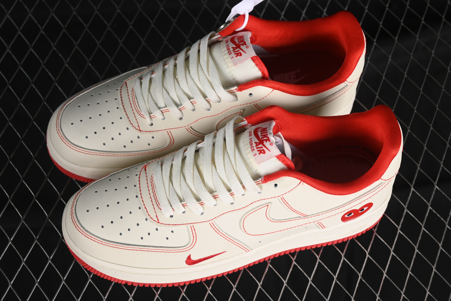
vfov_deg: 18.2
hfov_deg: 27.0
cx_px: 226
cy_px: 150
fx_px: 940
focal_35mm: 75
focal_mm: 50
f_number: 7.1
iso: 160
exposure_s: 1/100
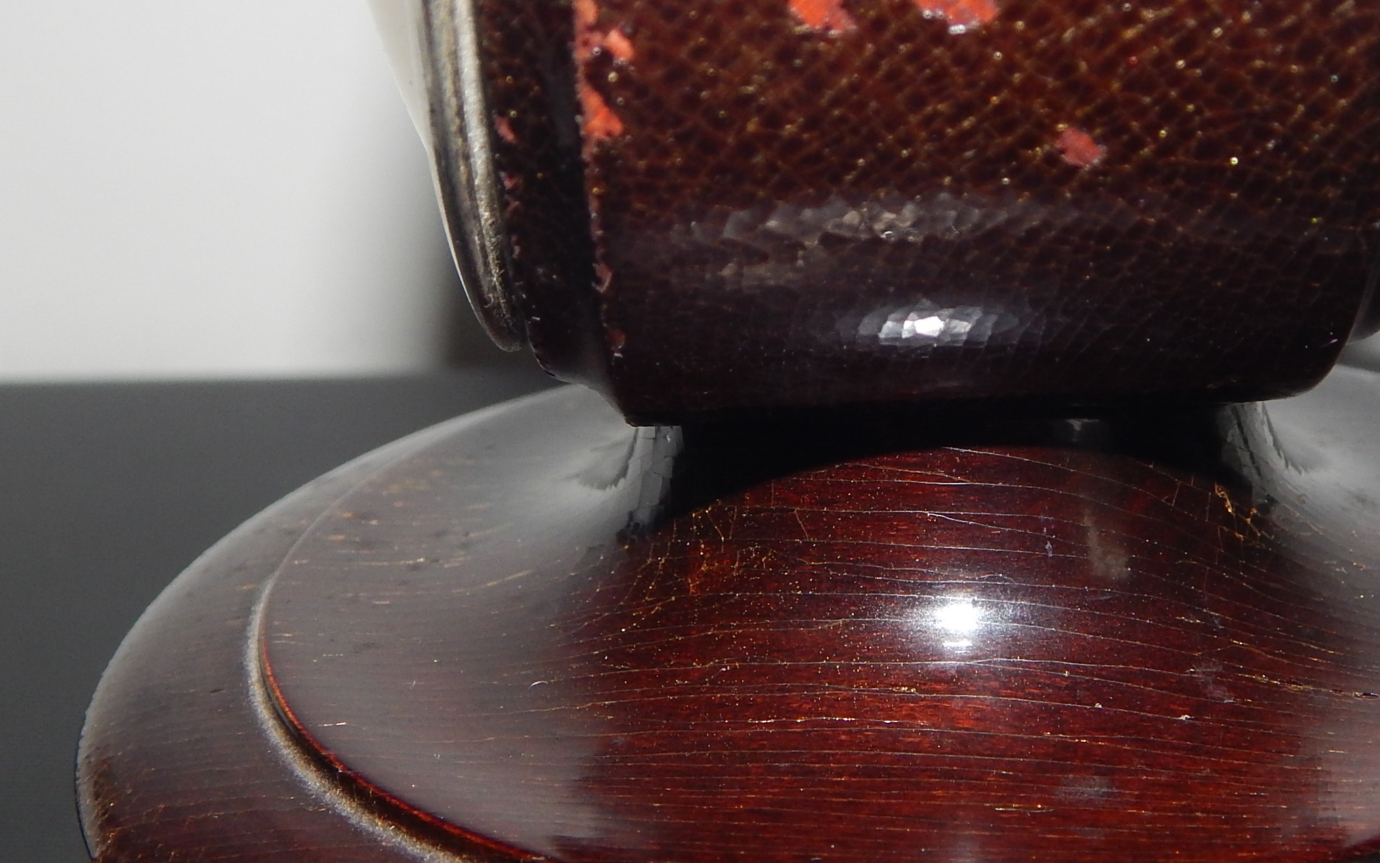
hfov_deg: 28.1
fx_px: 2746
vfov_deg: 17.9
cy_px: 396
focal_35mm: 73
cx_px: 890
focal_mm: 7.7
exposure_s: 1/30
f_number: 7.1
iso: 200
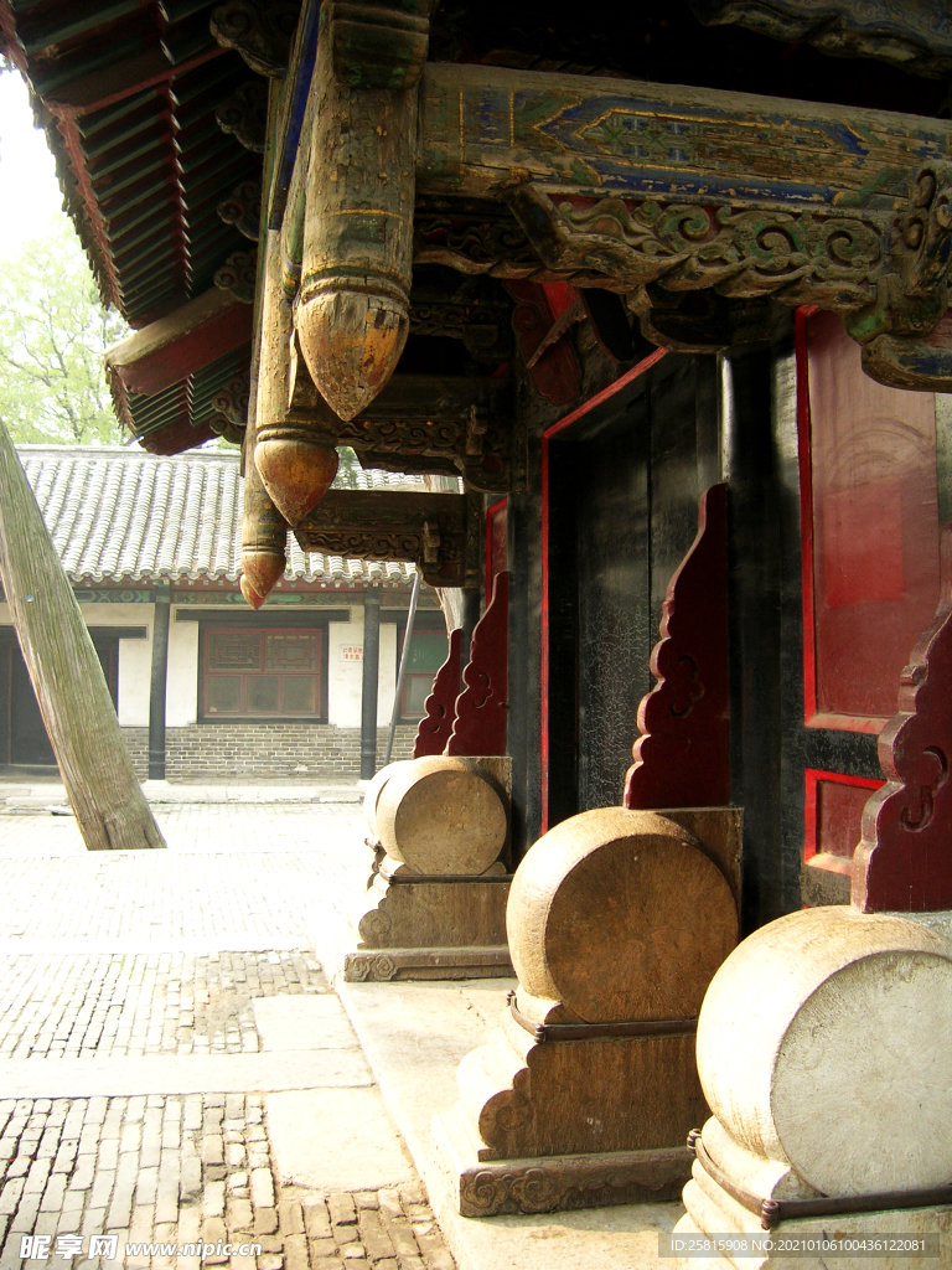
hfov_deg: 41.8
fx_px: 1247
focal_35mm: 34
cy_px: 635
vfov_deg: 54.0
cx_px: 476
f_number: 2.9
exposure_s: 1/58.3
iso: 50
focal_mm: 5.7
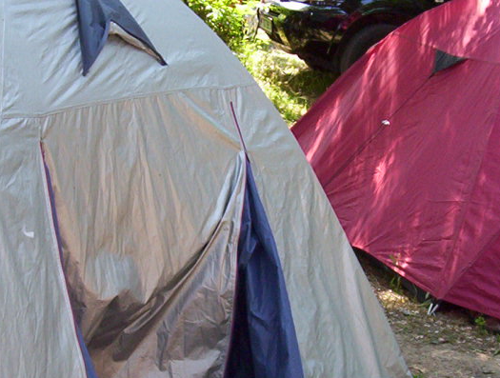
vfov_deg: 15.3
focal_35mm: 97
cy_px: 251
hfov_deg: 20.2
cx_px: 255
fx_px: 1405
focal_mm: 5.77
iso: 100
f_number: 2.73
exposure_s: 1/107
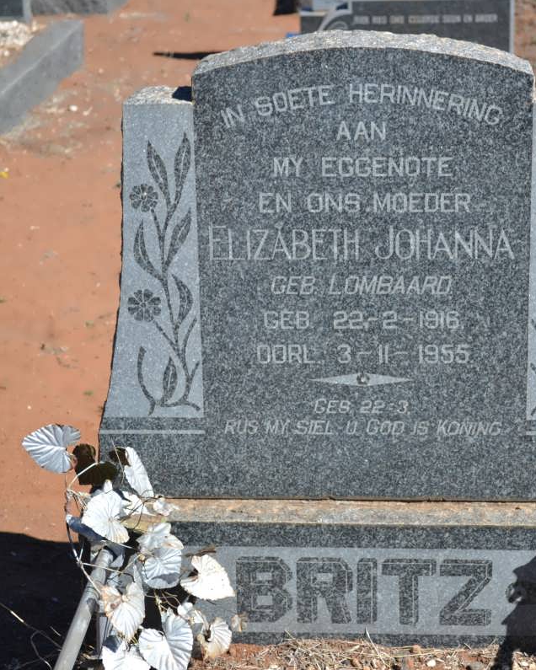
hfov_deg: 18.0
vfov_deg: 22.5
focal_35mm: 85
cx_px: 356
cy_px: 334
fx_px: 1686
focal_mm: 40
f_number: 5.6
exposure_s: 1/125
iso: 110
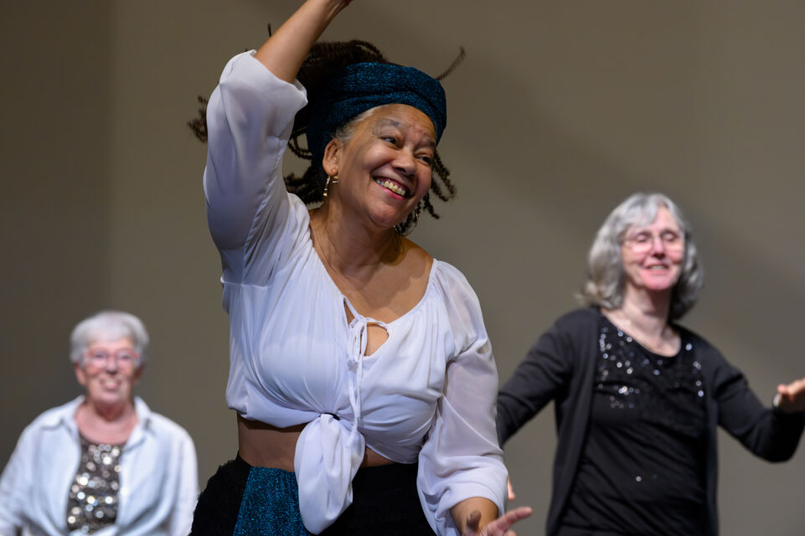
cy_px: 268
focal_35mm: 170
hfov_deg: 12.1
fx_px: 3800
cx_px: 402
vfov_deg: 8.1
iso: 6400
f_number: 5.6
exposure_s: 1/125
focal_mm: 170
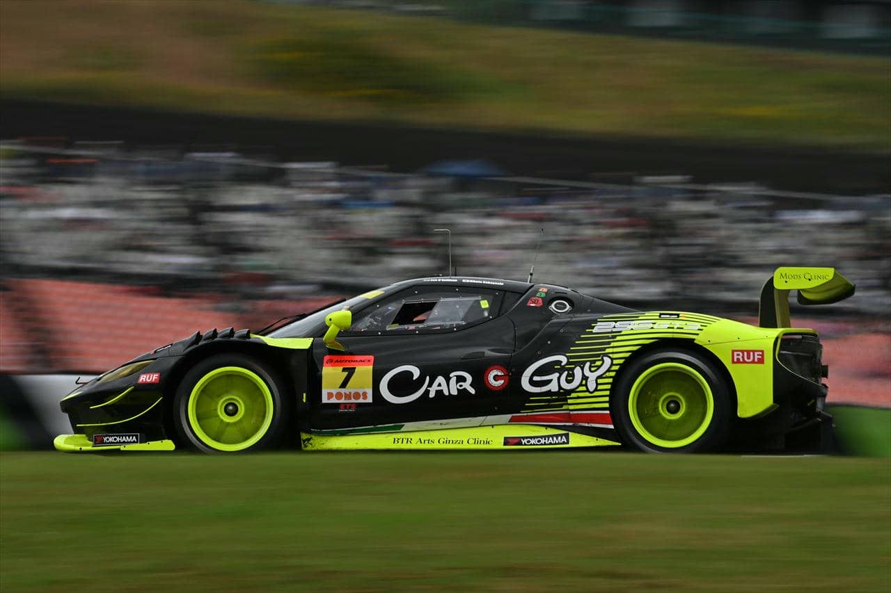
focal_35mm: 200
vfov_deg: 6.9
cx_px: 446
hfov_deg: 10.3
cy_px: 296
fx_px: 4949
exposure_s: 1/60
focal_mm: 200
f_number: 13
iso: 50
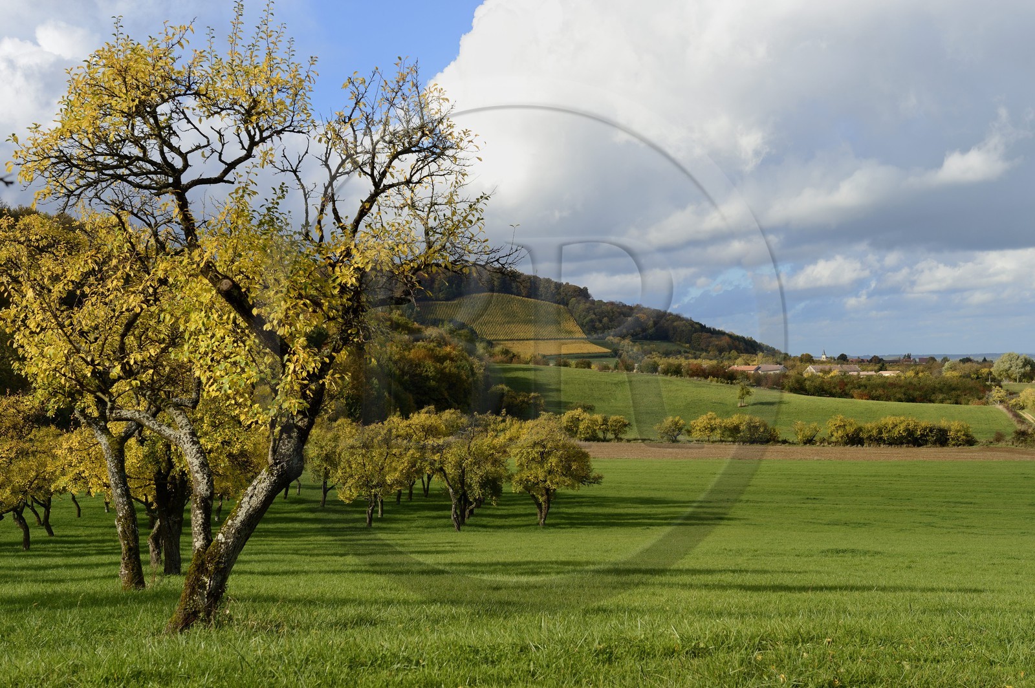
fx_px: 1494
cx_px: 518
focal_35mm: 52
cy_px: 344
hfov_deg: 38.2
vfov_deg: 25.9
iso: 200
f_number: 10
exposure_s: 1/250
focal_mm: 52
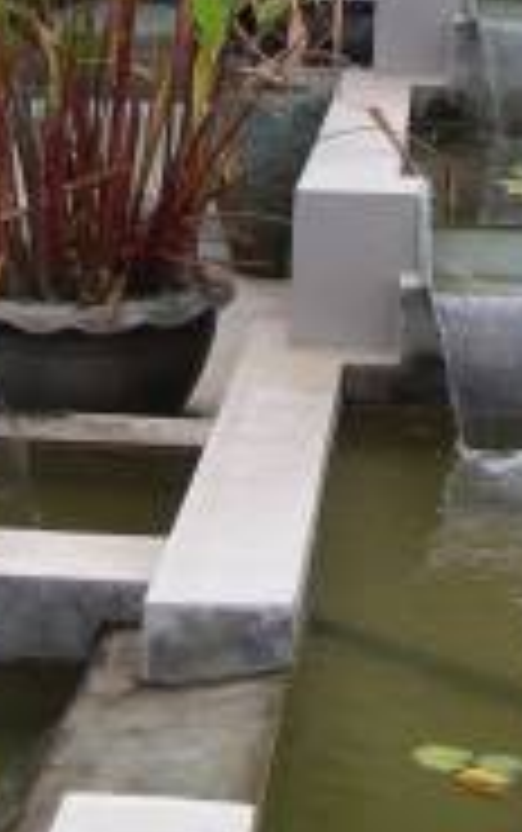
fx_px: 1976
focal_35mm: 87
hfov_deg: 15.1
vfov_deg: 23.4
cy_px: 153
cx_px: 248
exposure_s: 1/500
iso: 80
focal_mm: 6.3
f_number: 3.3
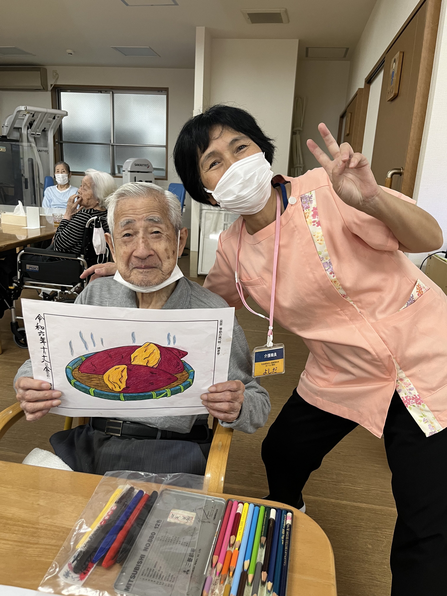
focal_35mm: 26
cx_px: 224
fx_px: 448
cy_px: 298
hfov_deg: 53.1
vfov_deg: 67.3
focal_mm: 5.1
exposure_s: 1/60
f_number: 1.6
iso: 100
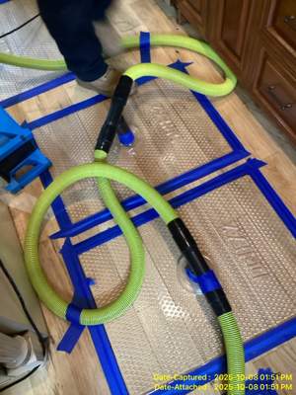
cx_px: 148
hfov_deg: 45.4
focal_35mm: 31
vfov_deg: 58.4
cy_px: 198
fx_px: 353
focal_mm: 3.3
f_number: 2.4
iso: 400
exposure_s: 1/40
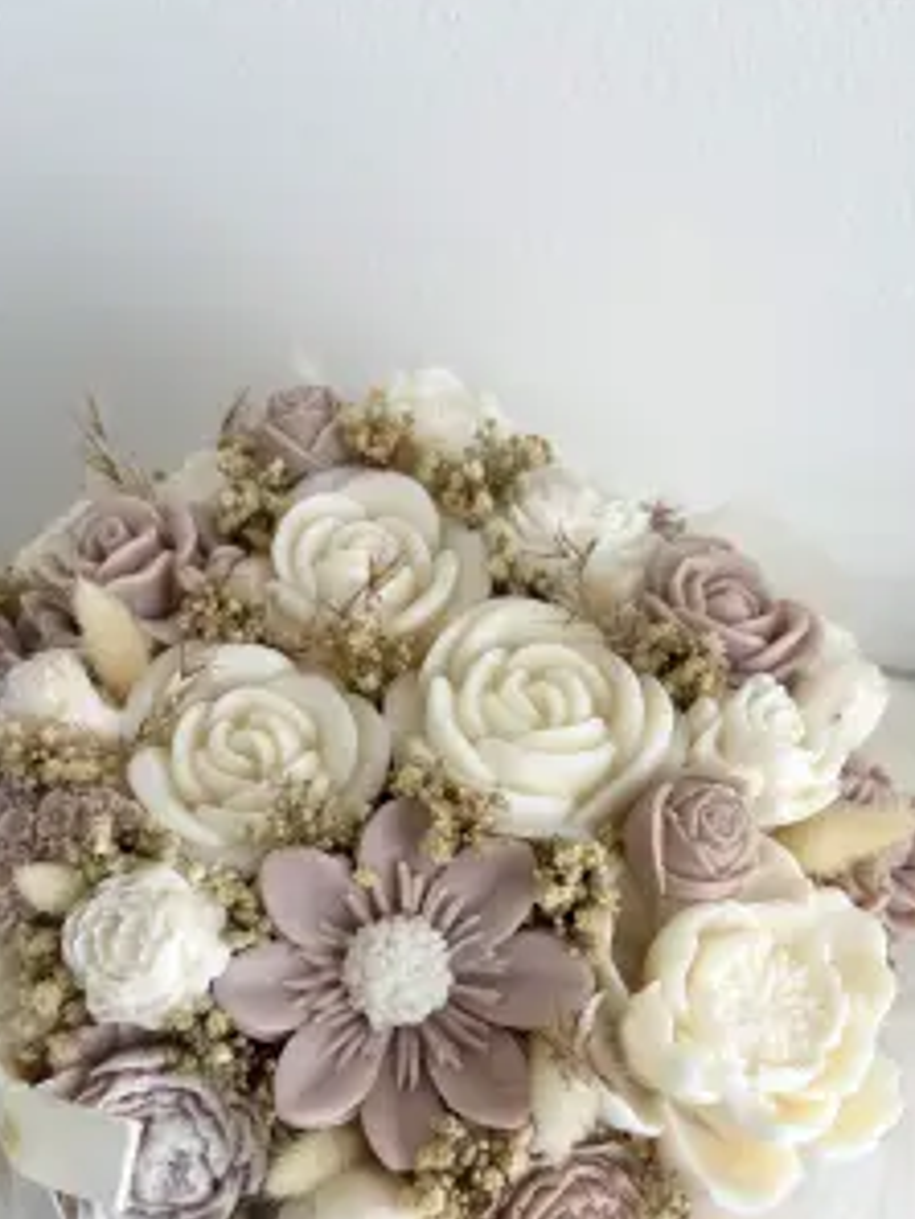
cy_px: 796
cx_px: 406
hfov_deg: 40.7
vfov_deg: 51.8
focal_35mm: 35
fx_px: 1233
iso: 50
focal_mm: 5.96
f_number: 1.6
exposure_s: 1/121
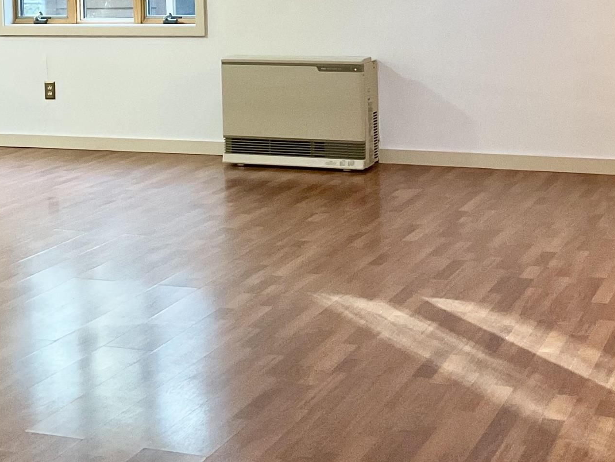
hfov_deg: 27.8
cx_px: 342
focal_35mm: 70
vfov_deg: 20.3
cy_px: -13
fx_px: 1244
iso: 200
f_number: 1.8
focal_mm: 3
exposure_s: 1/40
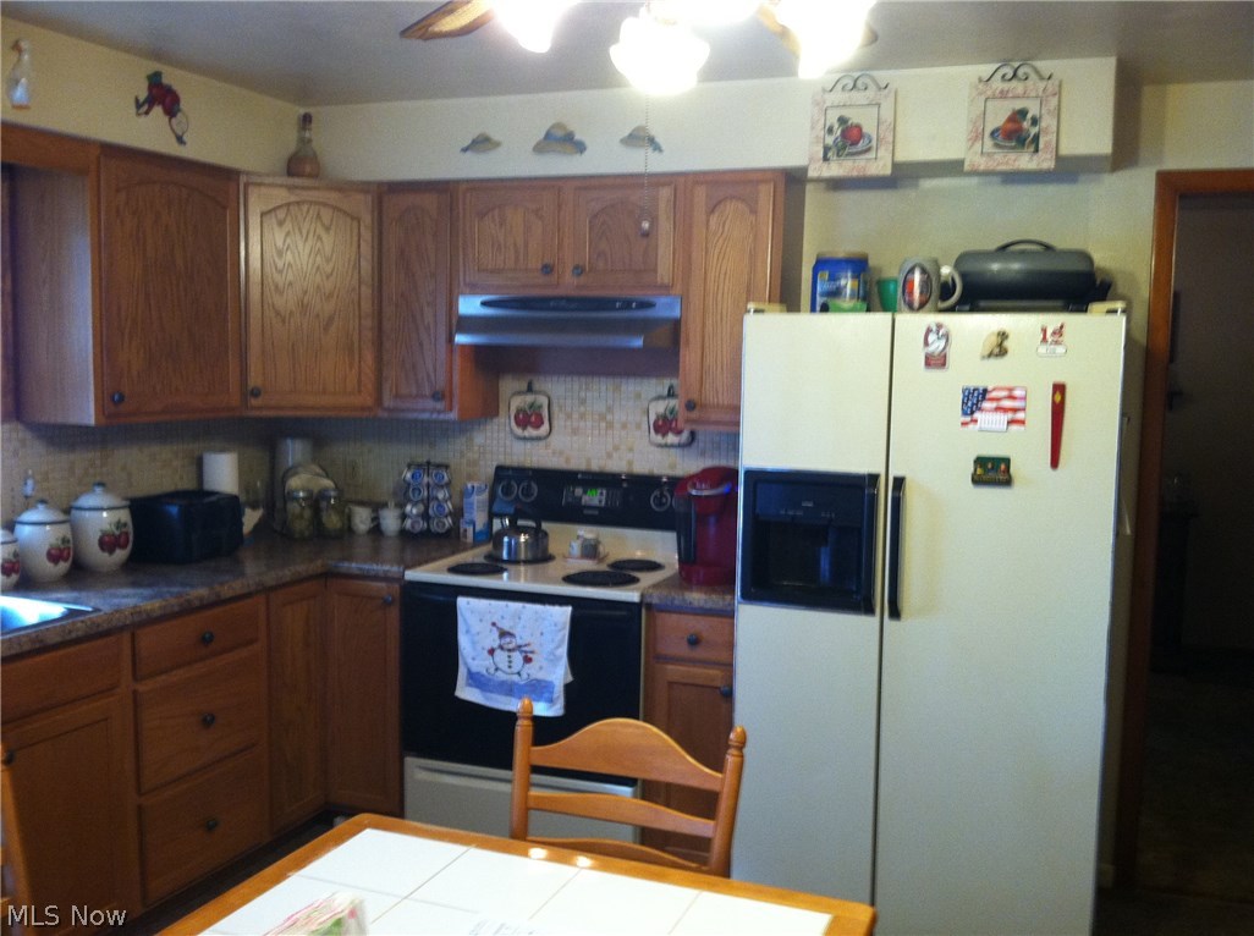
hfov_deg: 52.7
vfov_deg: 40.6
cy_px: 468
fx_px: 1266
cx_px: 627
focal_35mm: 35
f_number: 2.8
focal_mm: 3.85
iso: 160
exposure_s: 1/15
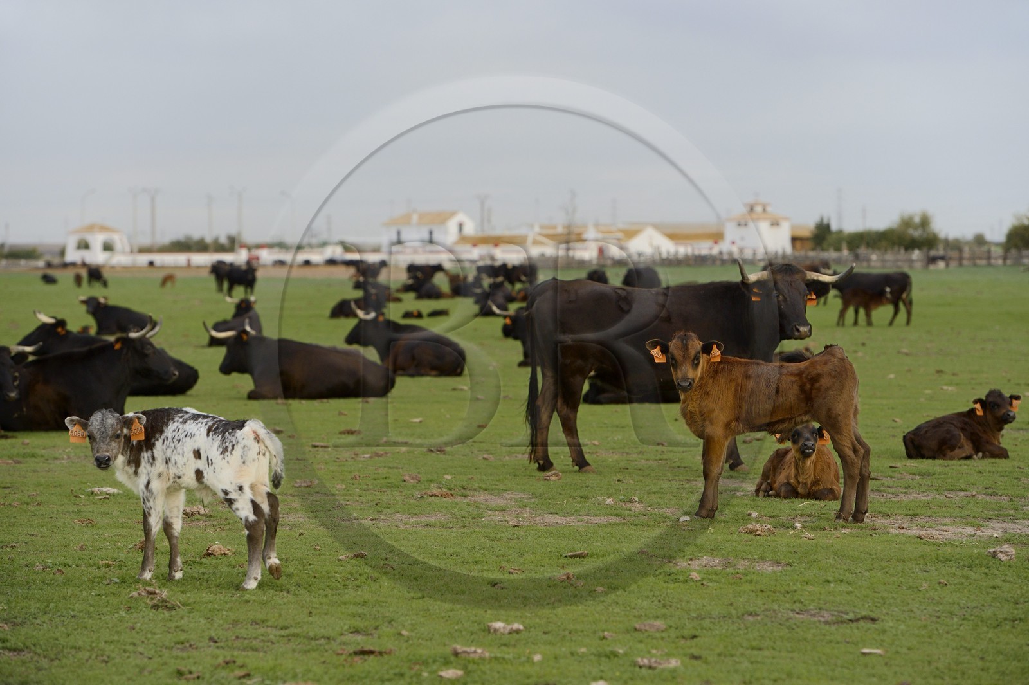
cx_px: 514
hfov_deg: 15.2
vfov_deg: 10.1
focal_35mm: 135
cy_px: 342
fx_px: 3857
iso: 800
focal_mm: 135
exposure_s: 1/640
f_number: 5.6
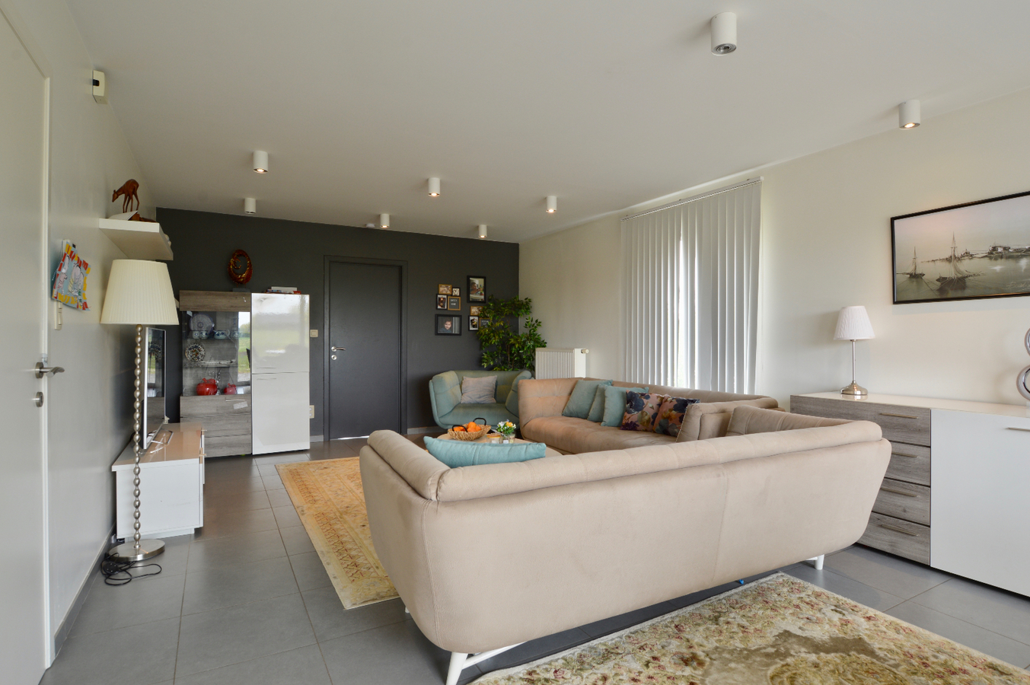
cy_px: 342
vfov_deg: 67.3
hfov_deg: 90.0
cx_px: 515
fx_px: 515
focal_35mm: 18
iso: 100
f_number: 11
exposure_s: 1/3
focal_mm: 12
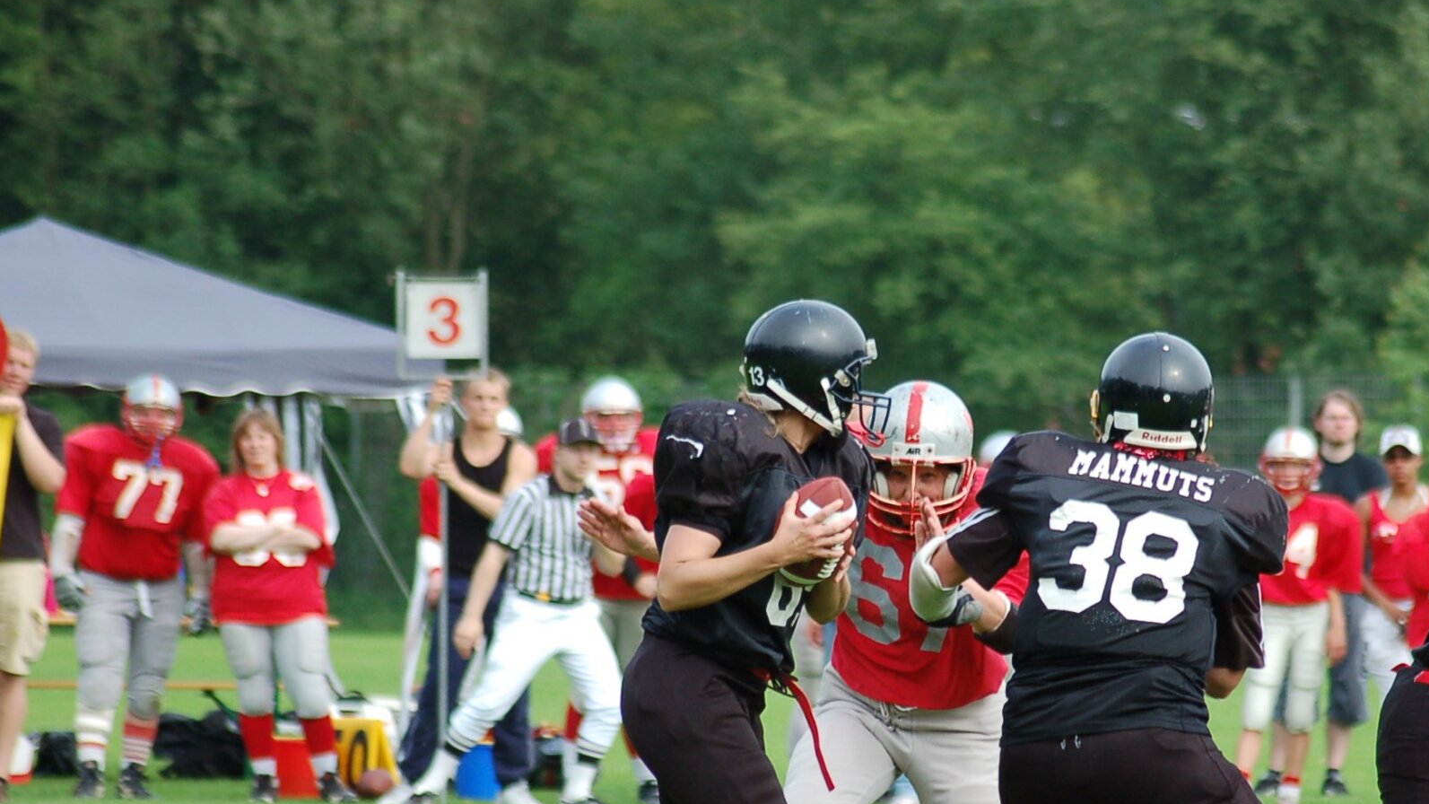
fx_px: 12314
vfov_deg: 3.7
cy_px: 548
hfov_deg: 6.6
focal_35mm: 325
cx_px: 944
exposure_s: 1/640
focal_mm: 150
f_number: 4.5
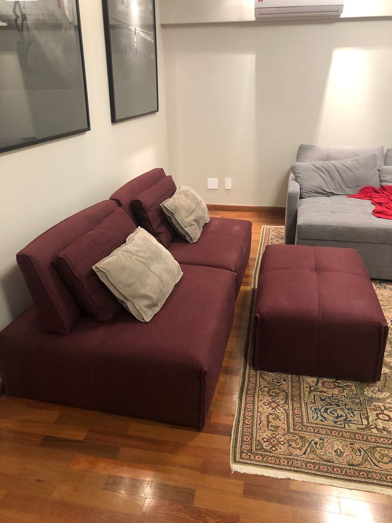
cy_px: 262
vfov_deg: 63.4
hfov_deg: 49.7
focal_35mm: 28
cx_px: 196
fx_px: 423
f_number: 1.8
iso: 80
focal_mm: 4
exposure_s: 1/15
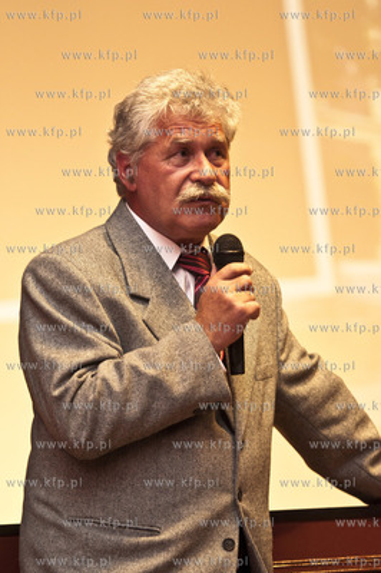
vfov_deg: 14.9
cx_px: 190
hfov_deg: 9.9
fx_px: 2194
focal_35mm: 138
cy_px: 286
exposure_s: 1/50
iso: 1000
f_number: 2.8
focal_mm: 92
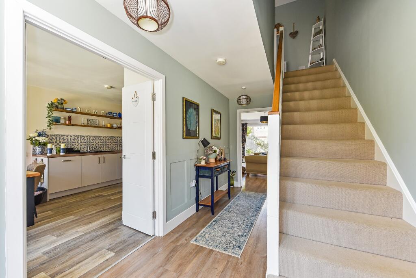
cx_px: 208
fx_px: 162
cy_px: 139
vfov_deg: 81.3
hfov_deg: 104.2
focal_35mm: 14
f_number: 7.1
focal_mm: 14
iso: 400
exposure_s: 1/10
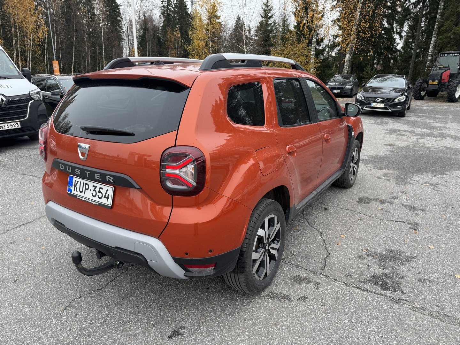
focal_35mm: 24
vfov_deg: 56.8
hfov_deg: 71.6
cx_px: 230
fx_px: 319
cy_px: 172
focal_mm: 6.76
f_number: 1.78
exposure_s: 1/193
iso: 64
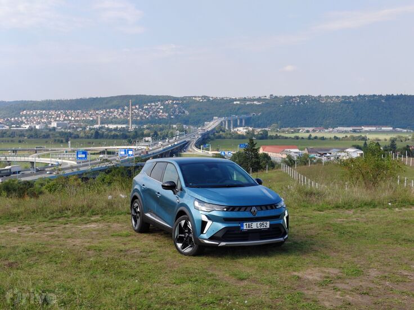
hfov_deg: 35.5
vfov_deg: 27.0
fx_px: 646
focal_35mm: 54
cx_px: 207
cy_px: 155
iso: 100
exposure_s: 1/790
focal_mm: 5.52
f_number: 1.9
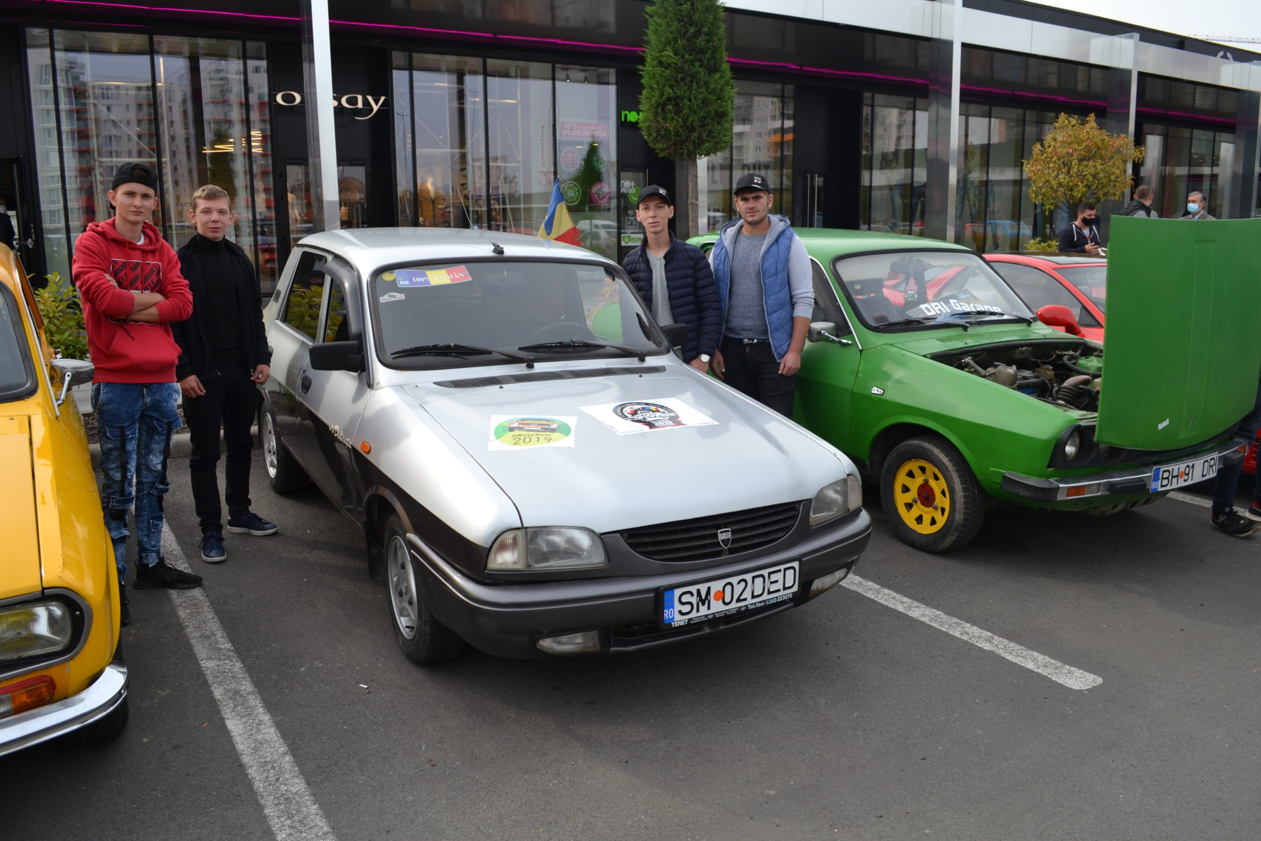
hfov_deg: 67.4
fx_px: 946
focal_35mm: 27
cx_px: 630
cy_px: 420
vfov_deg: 47.9
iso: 100
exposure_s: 1/160
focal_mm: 18
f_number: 6.3
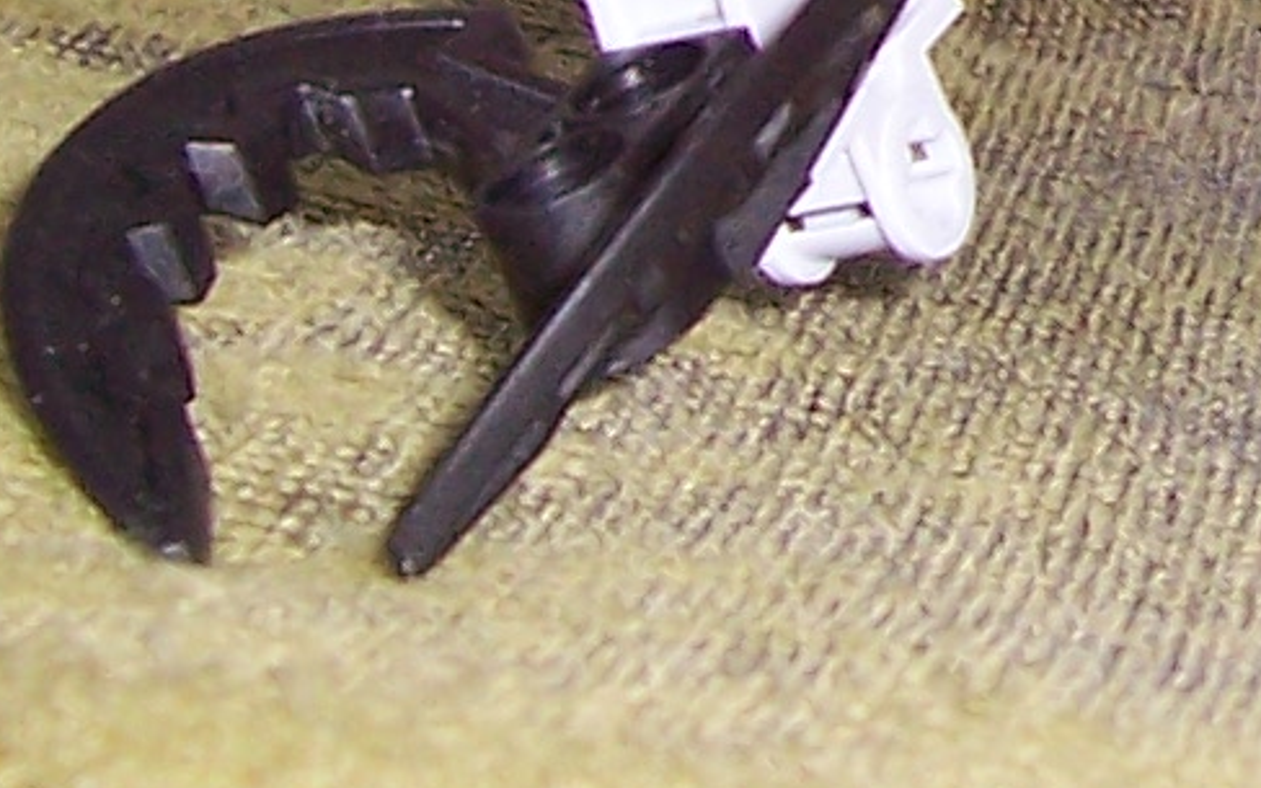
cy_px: -1036
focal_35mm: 189
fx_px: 6495
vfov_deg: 6.6
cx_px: 2028
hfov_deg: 10.6
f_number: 2.7
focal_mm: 5.6
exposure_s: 1/60
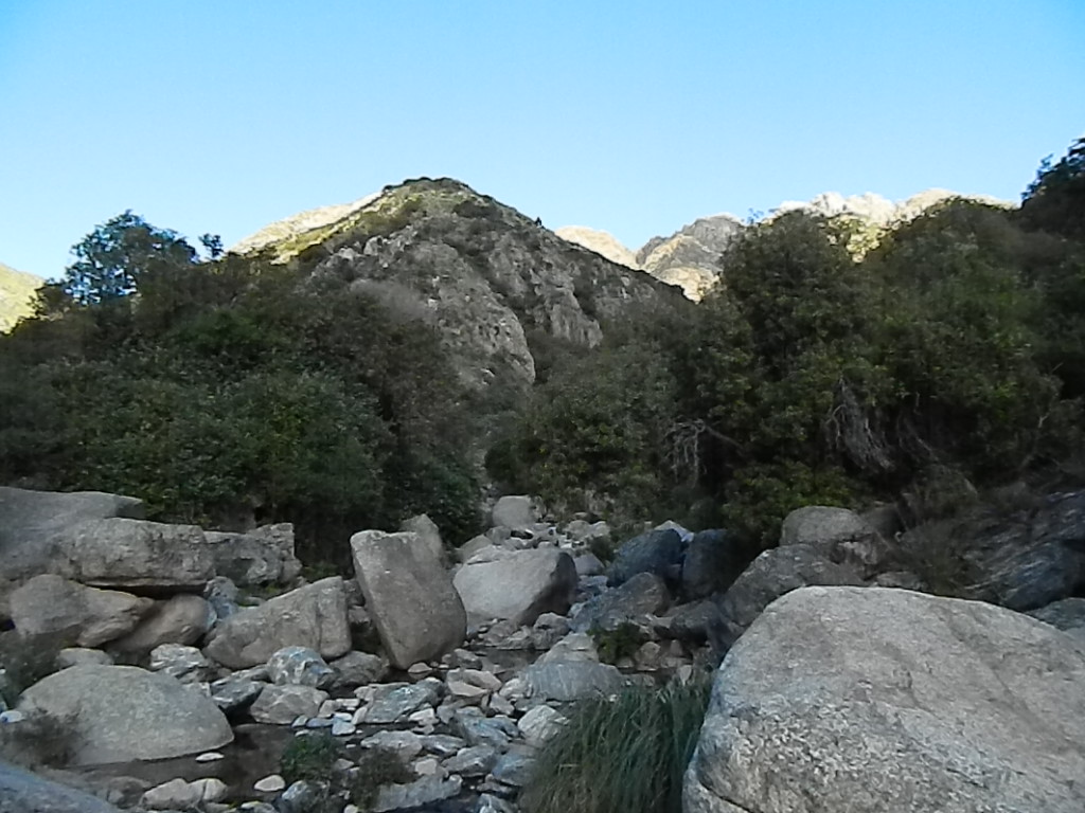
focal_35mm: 25
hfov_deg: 69.4
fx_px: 784
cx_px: 542
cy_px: 406
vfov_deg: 54.9
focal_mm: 4.5
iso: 400
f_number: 3.1
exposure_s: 1/1600
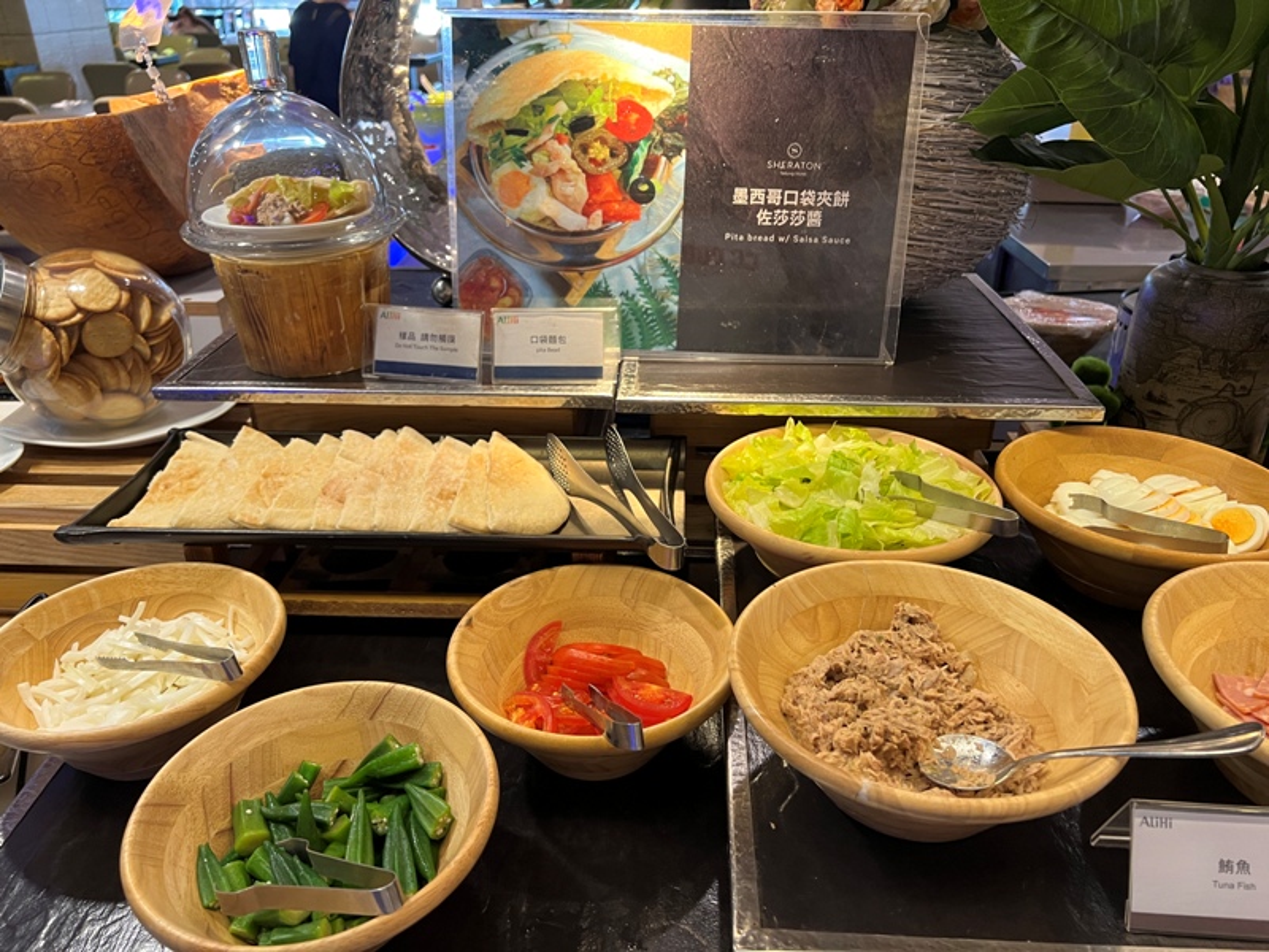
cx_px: 634
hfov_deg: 67.3
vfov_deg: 53.1
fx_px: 953
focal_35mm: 26
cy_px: 476
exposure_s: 1/60
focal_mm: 5.7
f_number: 1.5
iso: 200
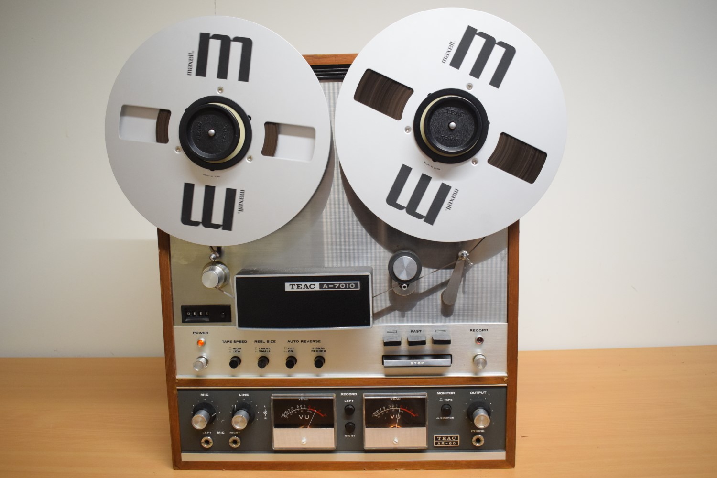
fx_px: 657
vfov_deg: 40.0
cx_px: 358
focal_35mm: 33
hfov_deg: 57.2
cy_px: 239
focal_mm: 22
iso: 1800
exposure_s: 1/125
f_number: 4
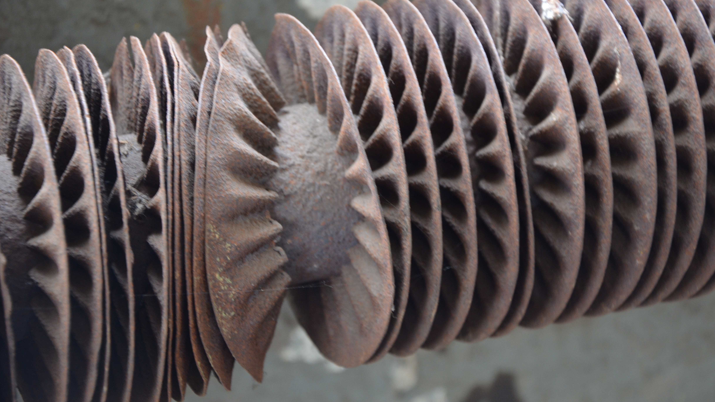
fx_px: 2247
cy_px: 165
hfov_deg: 18.1
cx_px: 356
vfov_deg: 10.2
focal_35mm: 119
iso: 800
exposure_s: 1/13
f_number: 6.3
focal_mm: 75
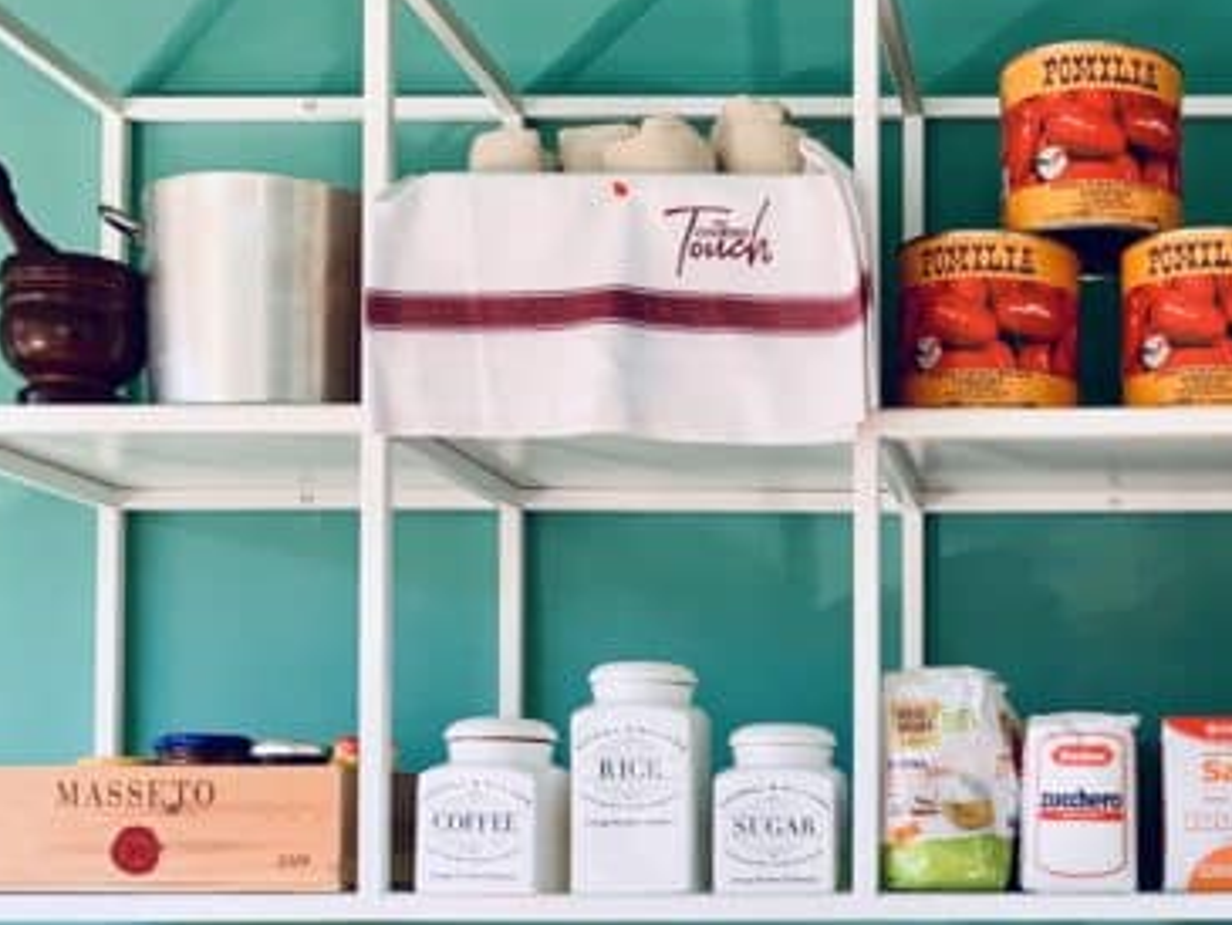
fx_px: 2029
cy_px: 814
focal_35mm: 57
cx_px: 1104
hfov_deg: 32.2
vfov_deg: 25.0
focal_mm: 4.25
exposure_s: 1/121
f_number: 1.8
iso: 64
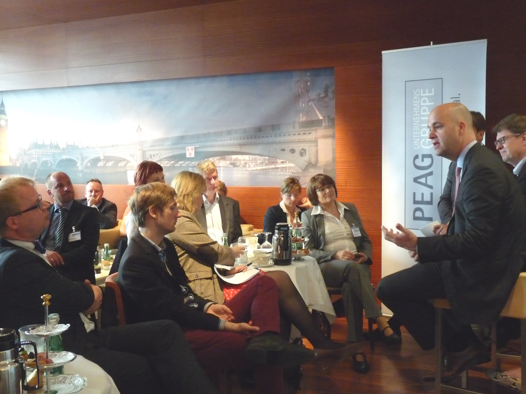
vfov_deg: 32.9
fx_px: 669
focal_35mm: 44
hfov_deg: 42.9
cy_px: 191
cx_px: 265
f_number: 3
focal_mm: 7.4
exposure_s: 1/30
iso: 800
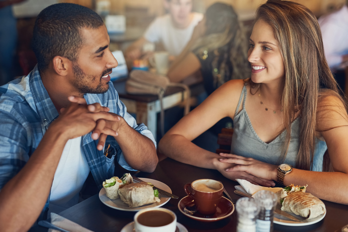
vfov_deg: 27.0
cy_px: 116
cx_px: 174
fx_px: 483
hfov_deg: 39.6
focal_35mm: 50
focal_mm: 50
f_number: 2.2
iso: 400
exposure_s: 1/200
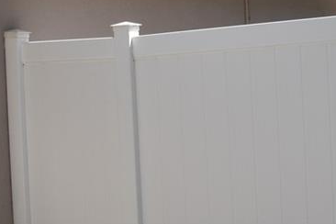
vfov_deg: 13.0
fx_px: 980
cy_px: 103
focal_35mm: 105
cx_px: 273
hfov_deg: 19.2
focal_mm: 16
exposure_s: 1/400
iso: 200
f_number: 10
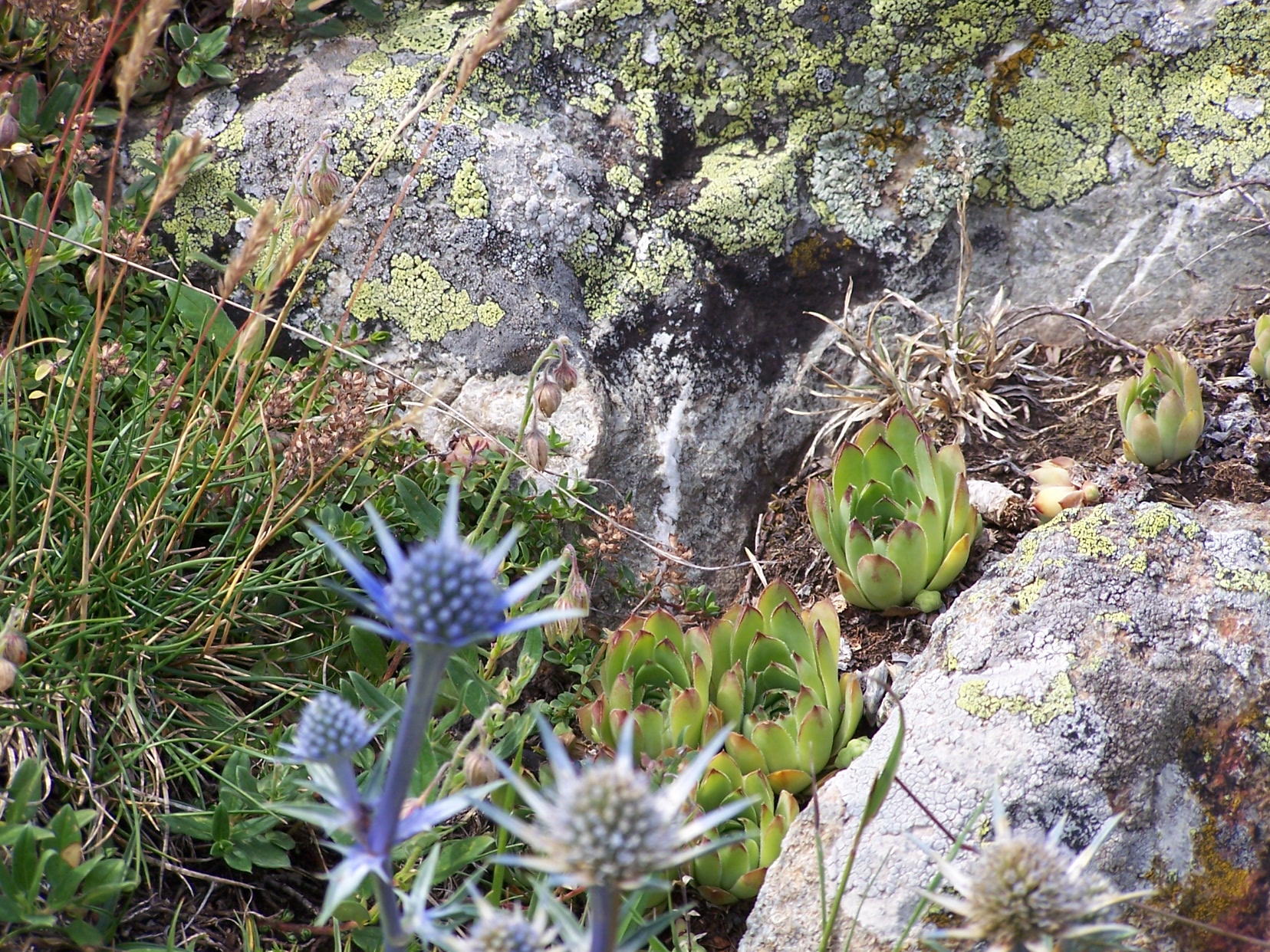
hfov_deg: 9.1
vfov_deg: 6.8
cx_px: 635
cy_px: 476
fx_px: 7998
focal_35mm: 218
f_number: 3.2
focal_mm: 36.2
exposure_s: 1/250
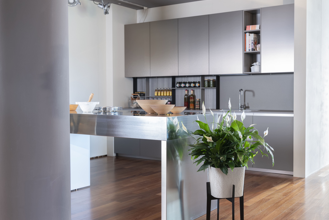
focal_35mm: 43
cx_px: 201
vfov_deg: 31.2
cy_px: 108
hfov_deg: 45.1
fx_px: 393
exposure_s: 1/5
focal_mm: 35
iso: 400
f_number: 5.6
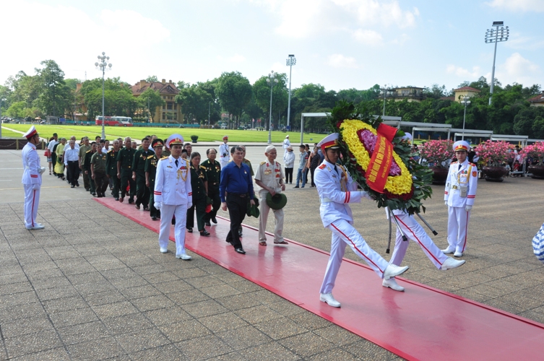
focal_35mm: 32
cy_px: 180
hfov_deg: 59.6
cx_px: 272
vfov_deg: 41.6
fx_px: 475
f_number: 13
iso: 250
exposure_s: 1/125
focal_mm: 21
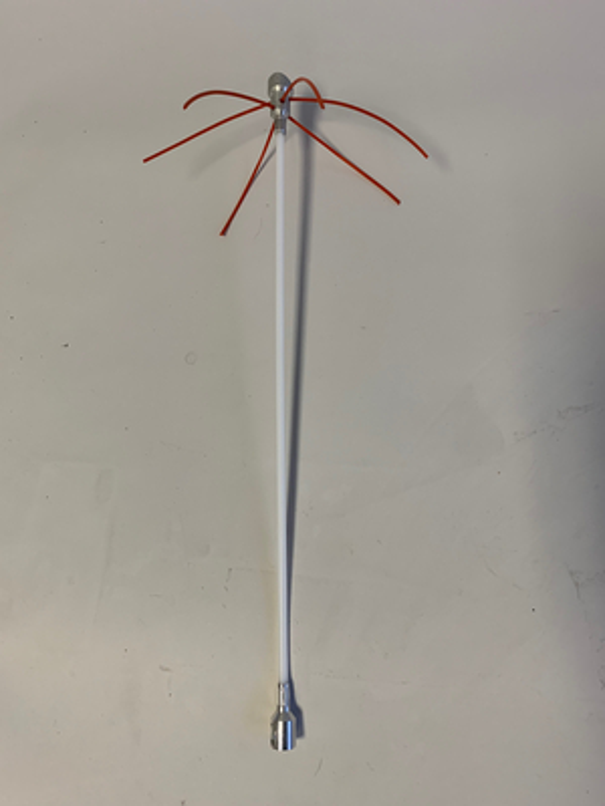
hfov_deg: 53.1
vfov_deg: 67.3
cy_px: 403
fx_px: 606
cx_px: 302
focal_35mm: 26
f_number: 1.8
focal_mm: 4.25
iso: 64
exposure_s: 1/60
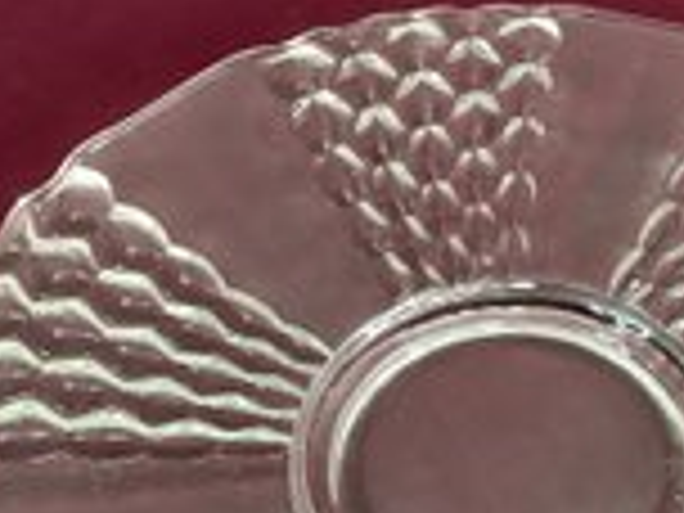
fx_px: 1383
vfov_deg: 20.2
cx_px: 502
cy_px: 533
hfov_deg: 27.4
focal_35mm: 70
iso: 125
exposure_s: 1/50
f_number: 2.4
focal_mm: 3.3
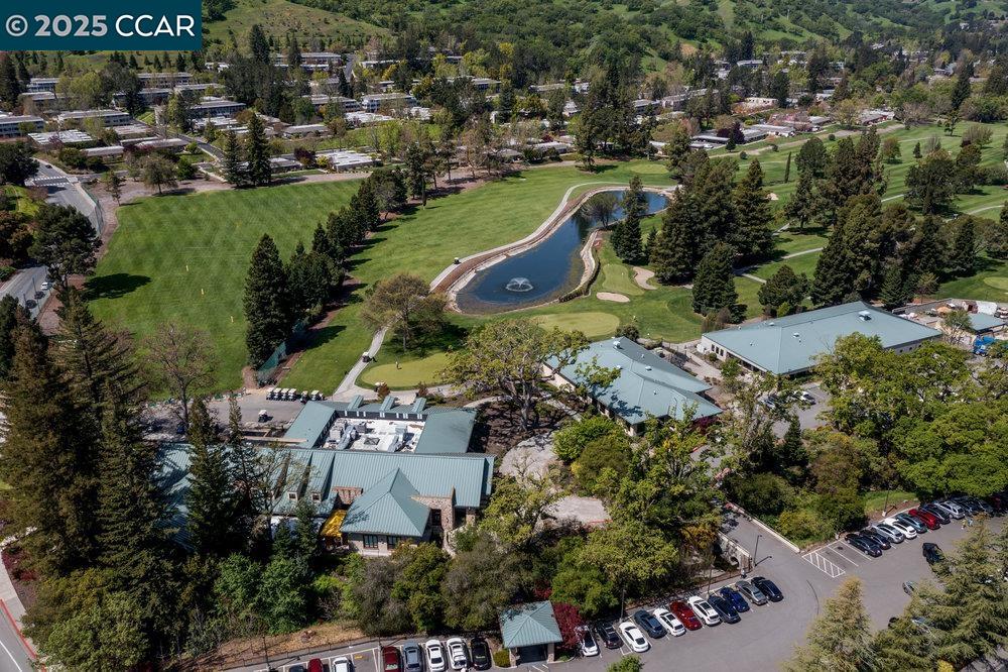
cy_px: 336
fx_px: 784
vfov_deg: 46.4
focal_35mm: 28
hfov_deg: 65.5
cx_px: 504
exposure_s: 1/320
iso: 100
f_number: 5.6
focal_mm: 10.26
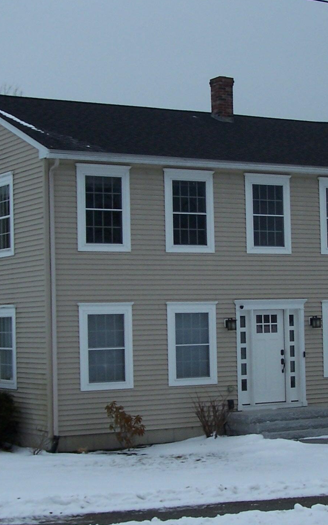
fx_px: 1087
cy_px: 291
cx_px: 221
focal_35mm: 76
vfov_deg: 27.1
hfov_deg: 17.1
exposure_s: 1/350
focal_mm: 6.7
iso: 80
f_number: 2.8
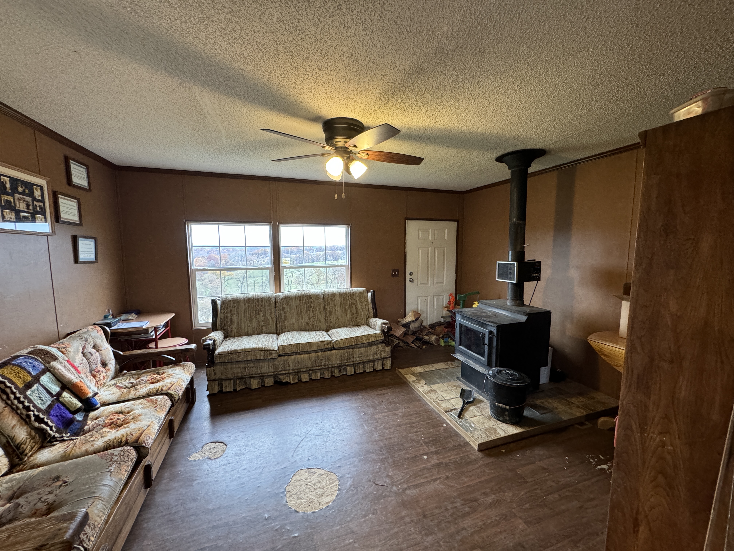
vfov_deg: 85.7
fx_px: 297
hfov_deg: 102.1
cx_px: 367
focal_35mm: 14
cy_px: 276
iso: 400
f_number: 2.2
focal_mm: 2.22
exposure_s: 1/60
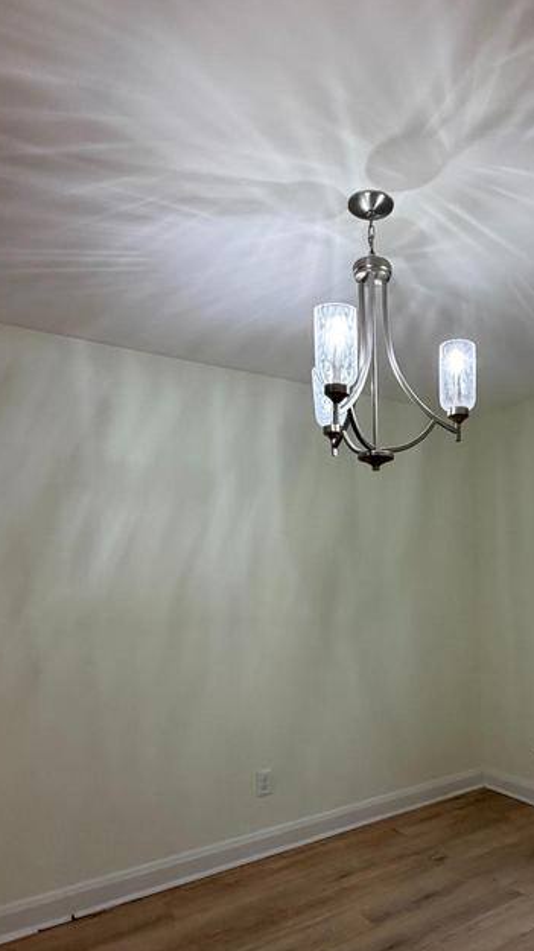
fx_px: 630
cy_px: 552
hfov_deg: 44.5
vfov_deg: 73.6
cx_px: 396
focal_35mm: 25
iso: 320
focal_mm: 2.22
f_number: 2.2
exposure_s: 1/120
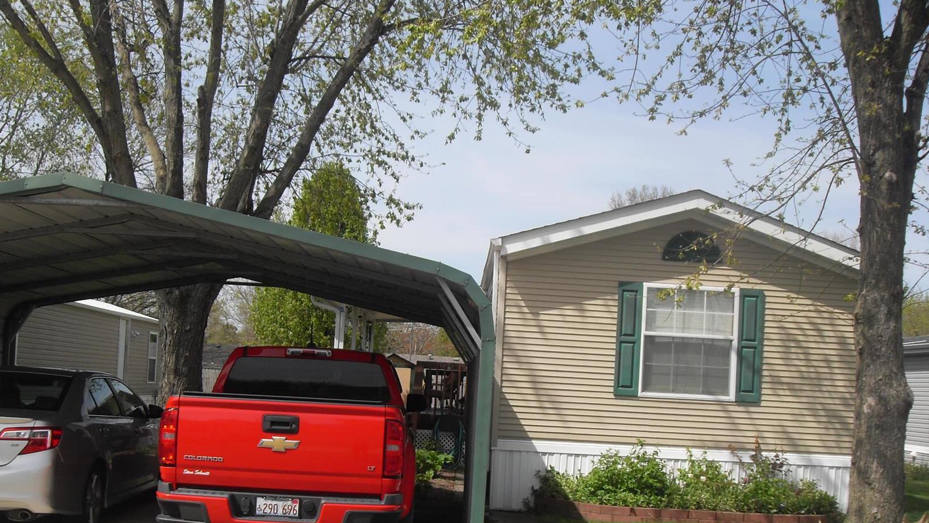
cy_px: 347
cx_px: 461
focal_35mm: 41
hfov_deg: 49.4
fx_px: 1010
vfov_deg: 28.8
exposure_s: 1/125
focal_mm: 6.3
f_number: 8.9
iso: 80
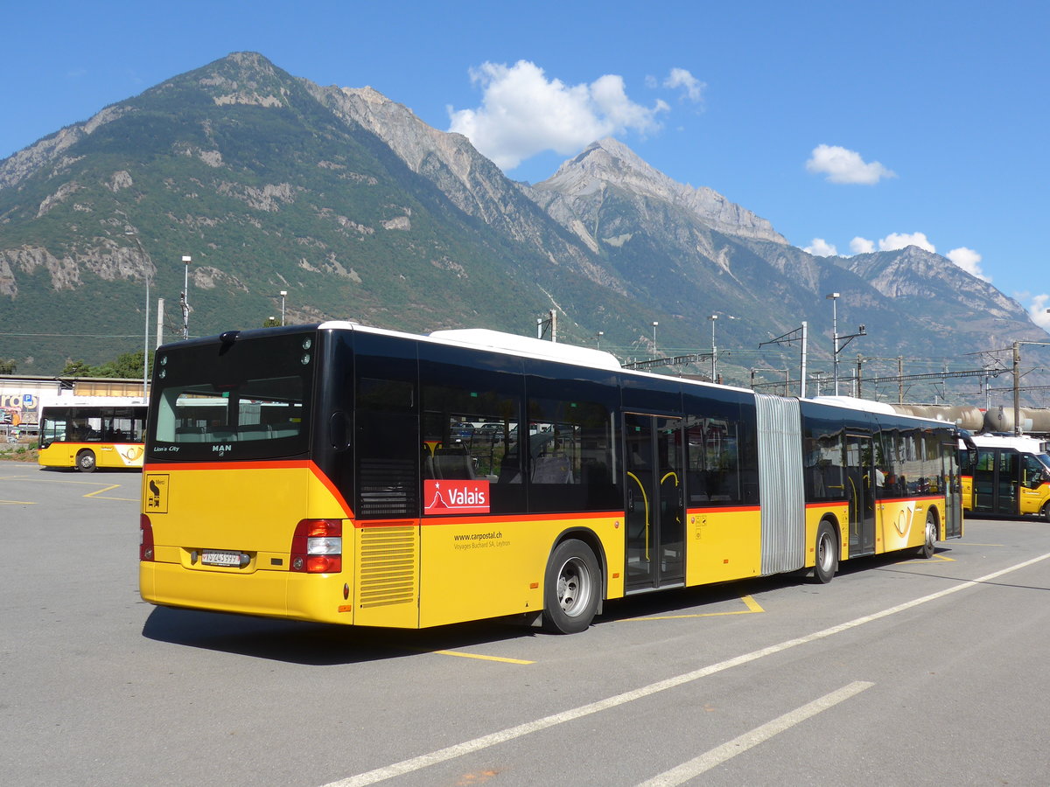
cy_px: 394
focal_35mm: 36
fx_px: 1092
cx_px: 525
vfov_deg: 39.7
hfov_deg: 51.4
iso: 80
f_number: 2.8
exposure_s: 1/1600
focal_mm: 7.5
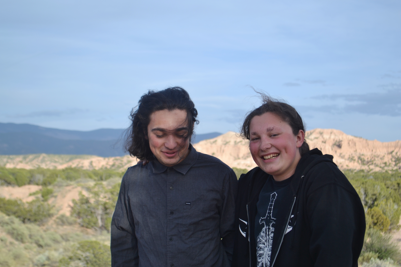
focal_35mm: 78
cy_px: 134
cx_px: 200
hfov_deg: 26.0
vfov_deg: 17.5
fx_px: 869
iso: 100
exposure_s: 1/200
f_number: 7.1
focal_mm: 52
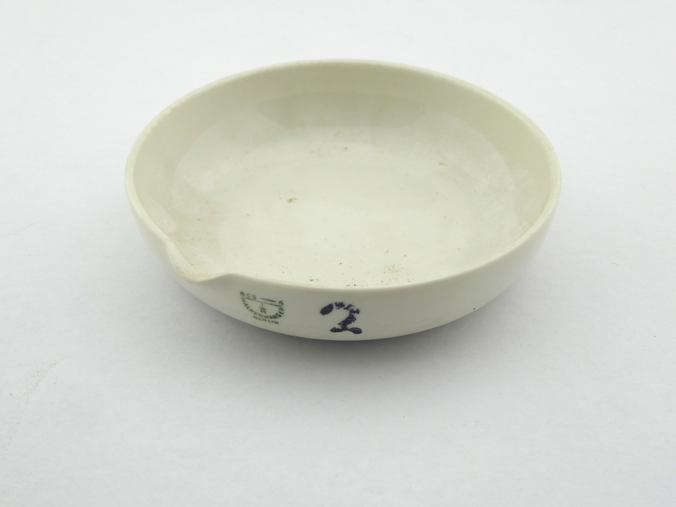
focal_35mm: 61
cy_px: 254
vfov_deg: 24.0
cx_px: 338
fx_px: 1191
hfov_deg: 31.7
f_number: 4.3
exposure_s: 1/160
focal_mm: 10.9
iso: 200
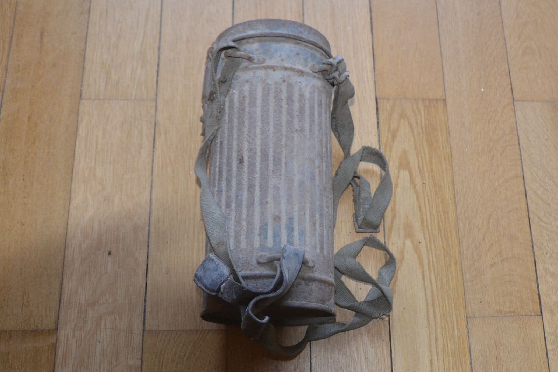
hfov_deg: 57.2
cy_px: 186
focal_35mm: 33
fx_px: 511
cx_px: 279
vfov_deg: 40.0
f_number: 3.8
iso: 1250
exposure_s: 1/60
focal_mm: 22
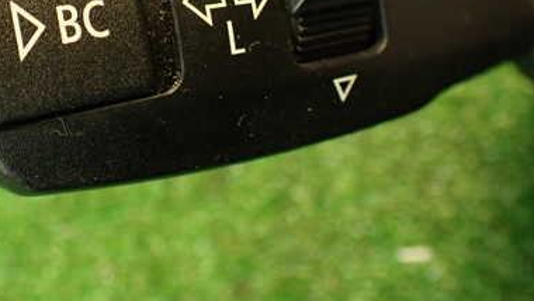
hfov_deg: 37.5
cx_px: 190
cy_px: 32
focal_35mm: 55
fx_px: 779
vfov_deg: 21.4
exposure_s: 1/30
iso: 640
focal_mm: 5.79
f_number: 2.4
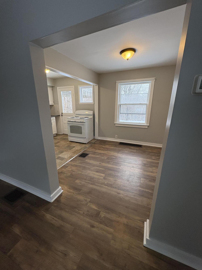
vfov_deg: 102.1
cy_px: 135
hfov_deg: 85.7
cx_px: 101
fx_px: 109
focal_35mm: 14
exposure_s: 1/120
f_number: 2.2
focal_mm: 2.22
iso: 200
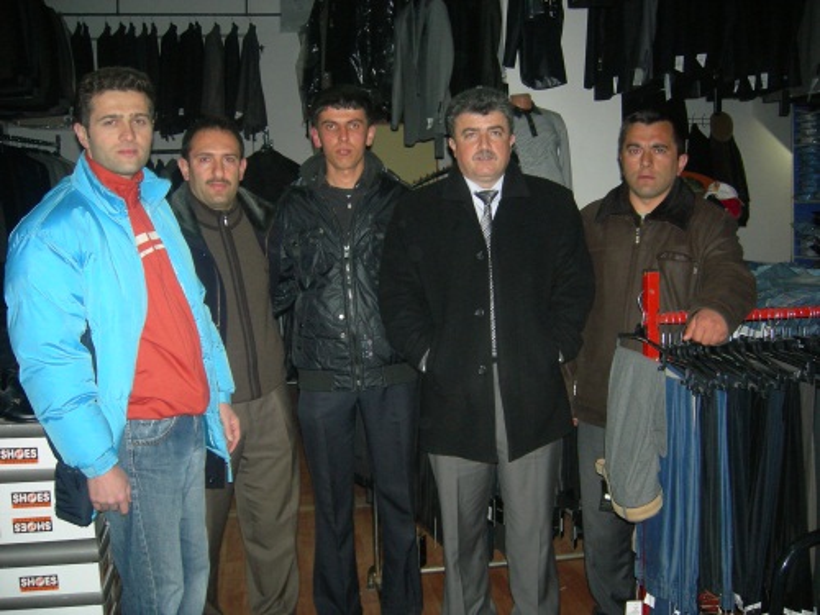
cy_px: 308
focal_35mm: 36
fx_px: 853
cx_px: 410
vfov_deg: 39.7
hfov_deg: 51.4
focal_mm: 7.5
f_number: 2.7
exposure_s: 1/60.1
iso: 200
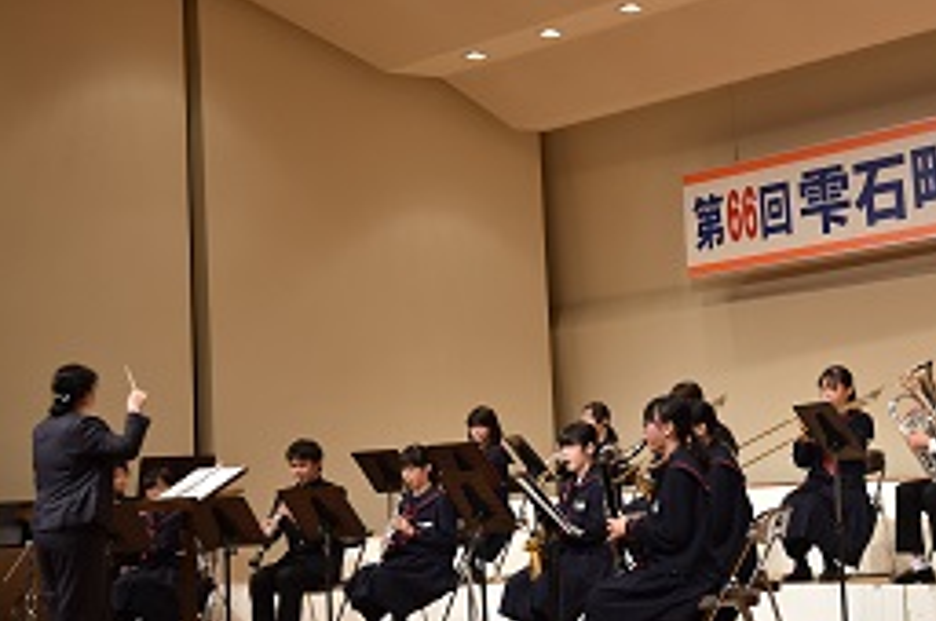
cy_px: 296
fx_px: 1948
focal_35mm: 75
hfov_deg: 27.0
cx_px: 552
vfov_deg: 18.1
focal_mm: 32
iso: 640
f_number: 4
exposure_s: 1/80
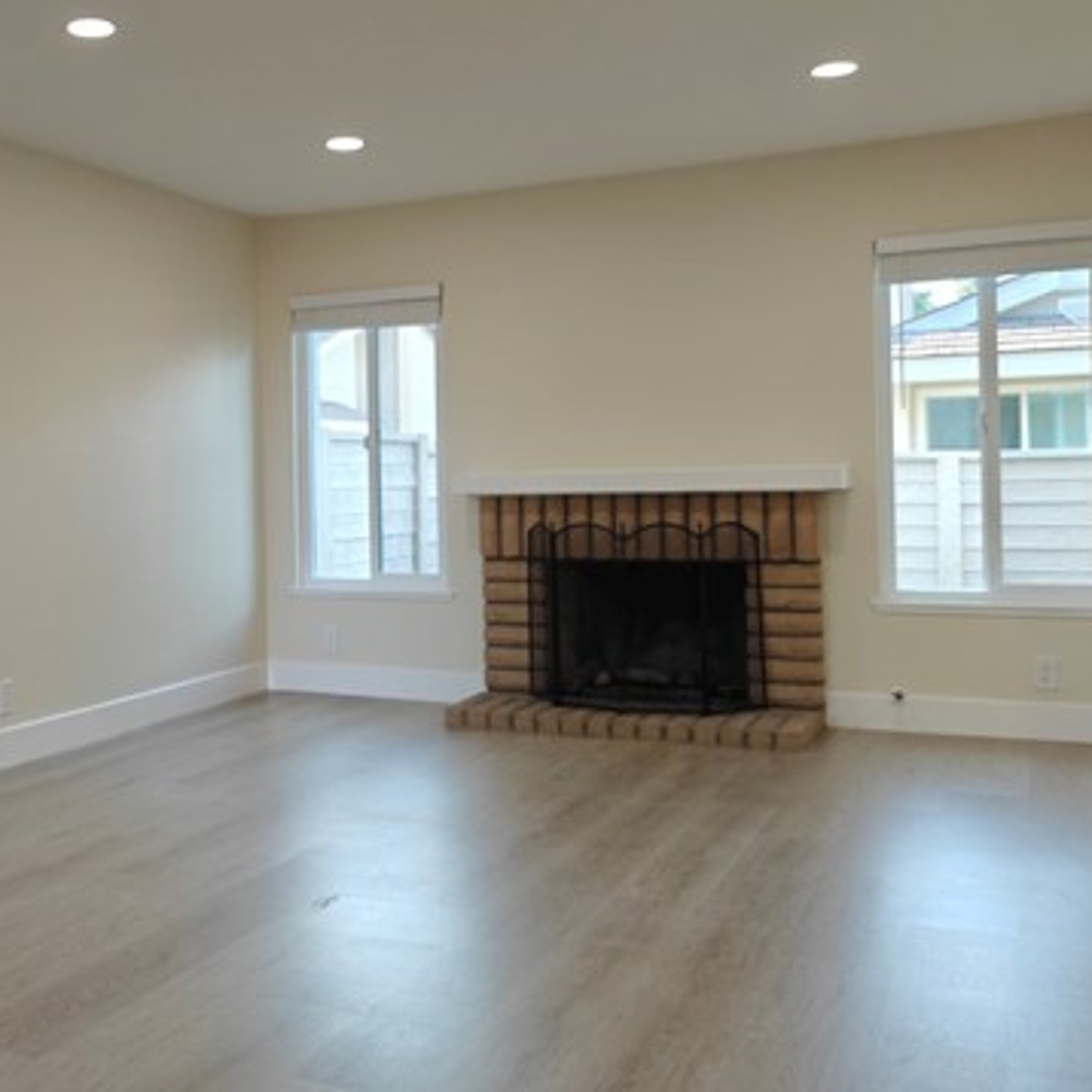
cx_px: 281
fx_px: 1356
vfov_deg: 43.8
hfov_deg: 42.6
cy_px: 483
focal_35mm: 38
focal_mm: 6.06
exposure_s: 1/120
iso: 400
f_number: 1.7
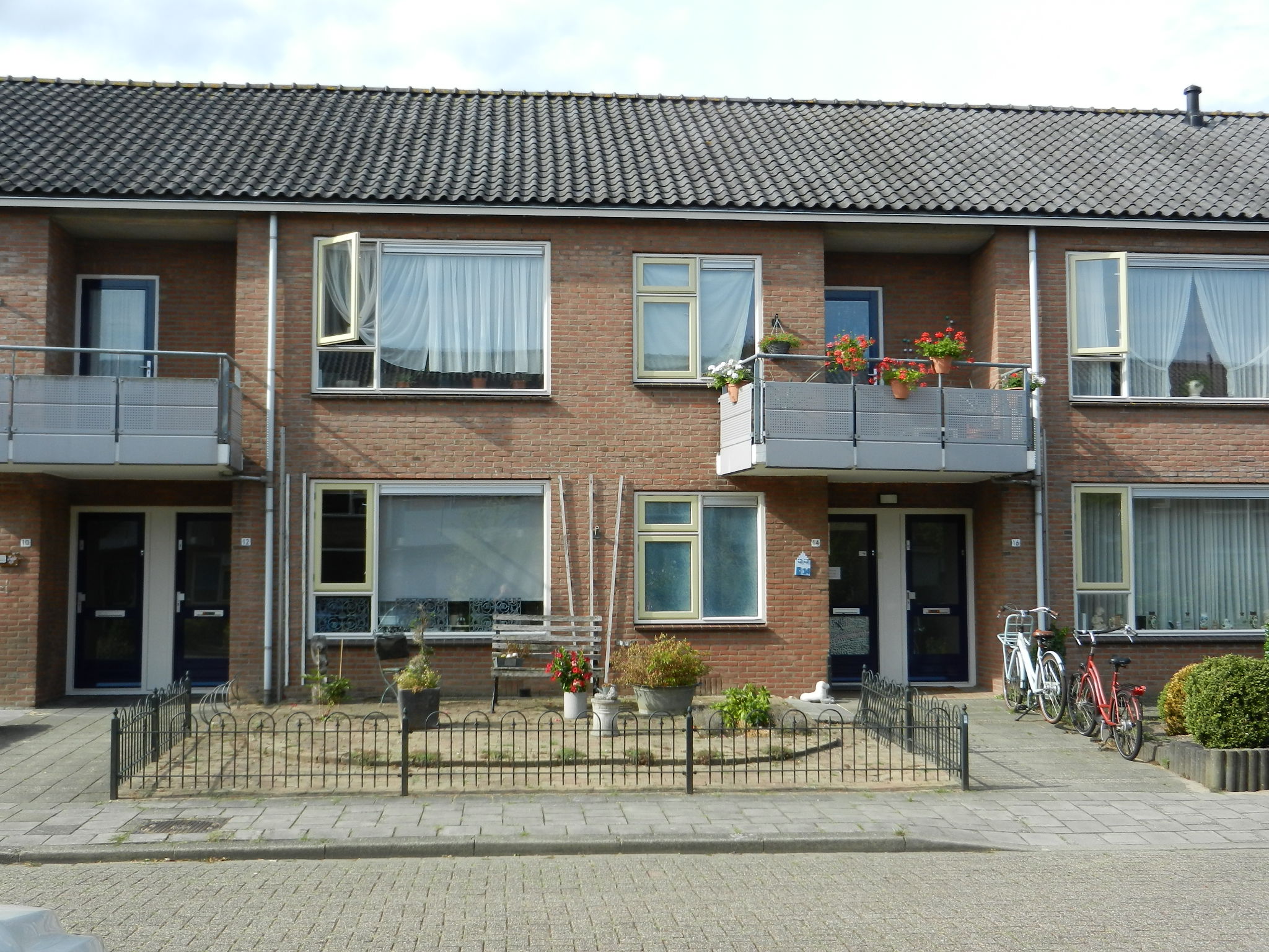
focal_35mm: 38
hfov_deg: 49.0
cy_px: 476
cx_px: 634
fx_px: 1393
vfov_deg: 37.7
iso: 160
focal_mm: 6.9
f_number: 4
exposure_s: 1/640
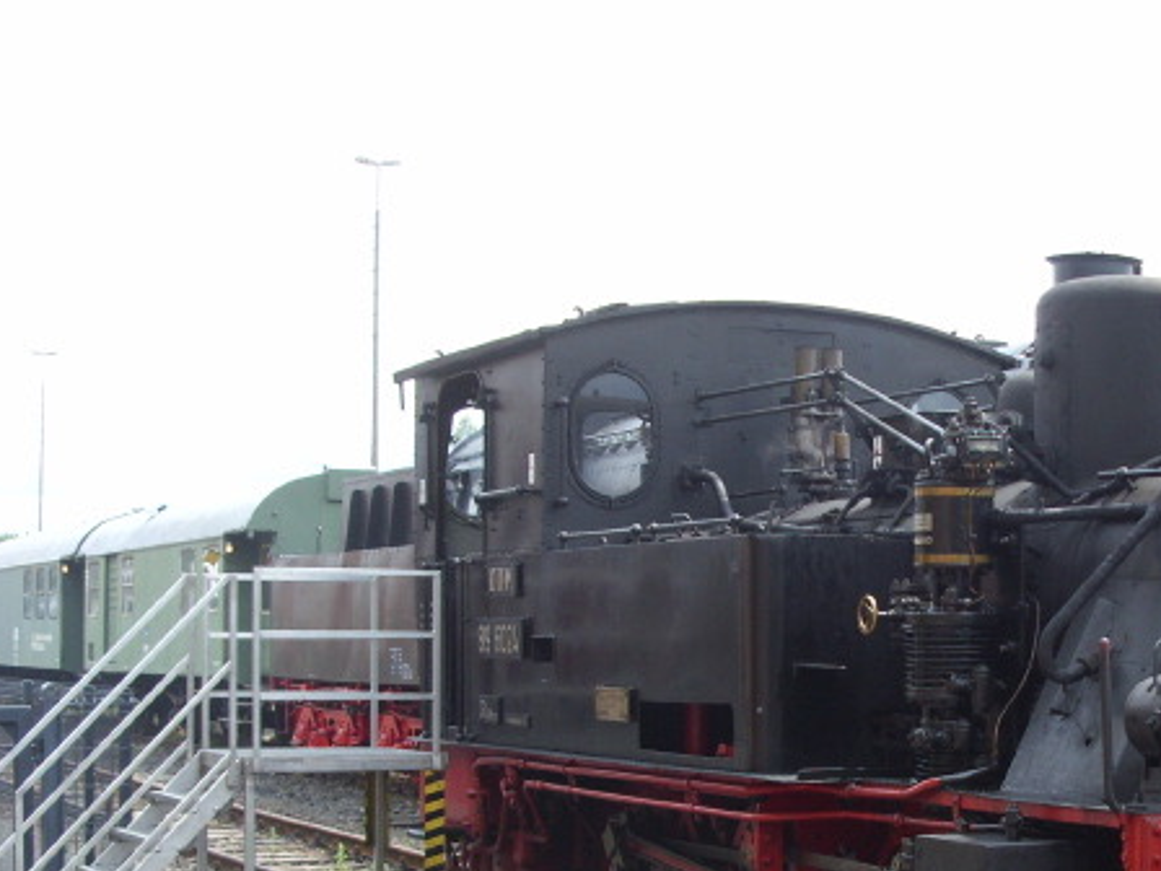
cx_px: 894
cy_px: 721
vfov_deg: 14.7
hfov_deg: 19.5
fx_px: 3354
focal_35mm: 100
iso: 50
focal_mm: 9.3
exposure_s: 1/337
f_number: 3.1
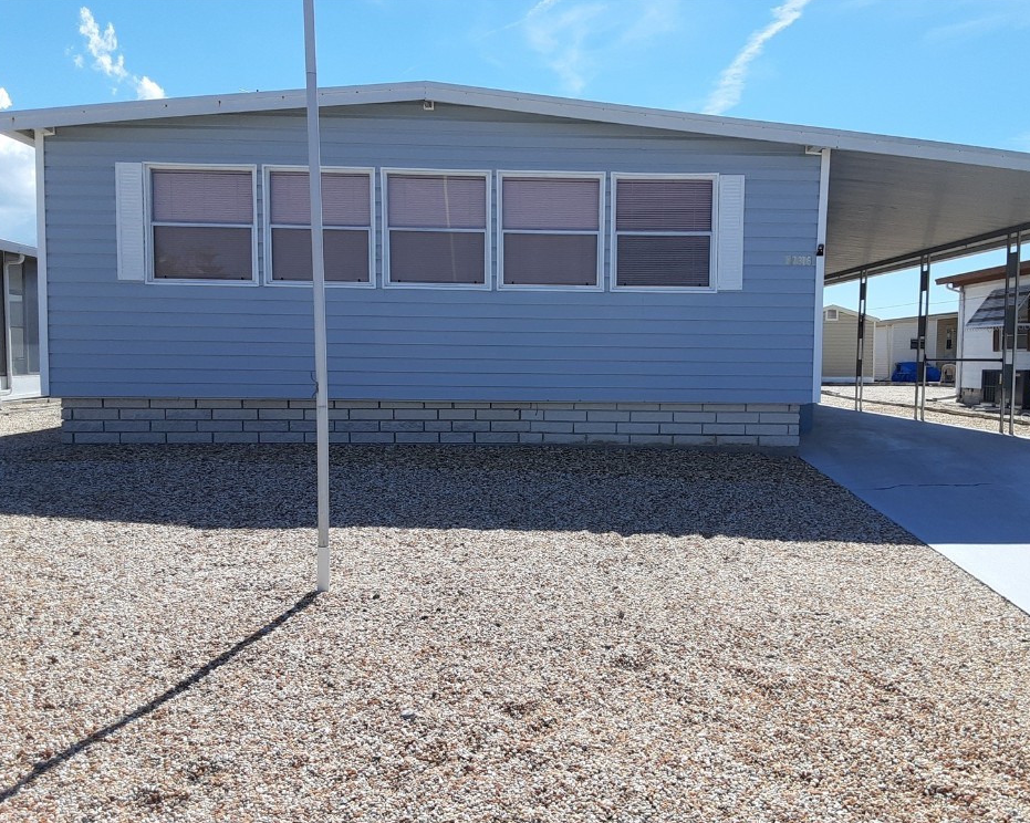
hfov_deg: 60.4
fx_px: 884
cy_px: 420
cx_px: 558
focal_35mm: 29
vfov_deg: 49.9
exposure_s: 1/1992
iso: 40
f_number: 1.9
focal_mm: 2.91
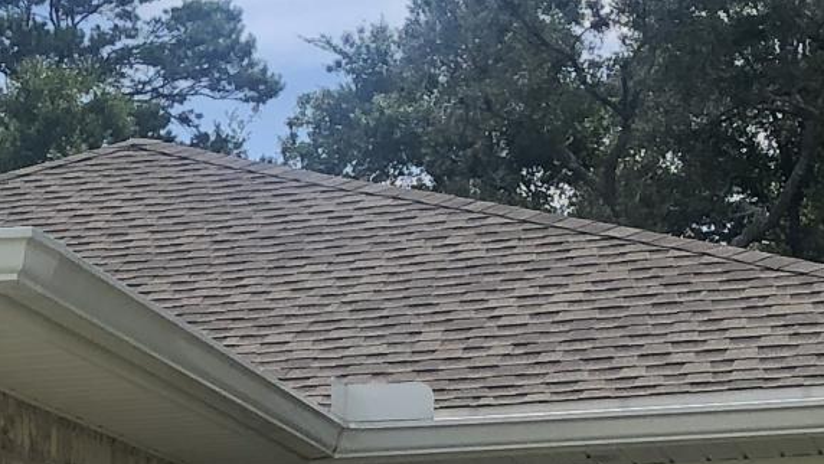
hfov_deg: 13.2
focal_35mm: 160
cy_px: 880
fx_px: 3497
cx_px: -55
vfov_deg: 7.3
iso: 20
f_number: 1.8
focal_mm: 4
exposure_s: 1/1066
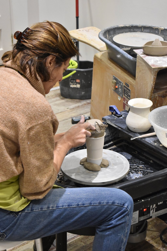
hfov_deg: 18.9
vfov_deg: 28.1
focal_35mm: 72
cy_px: 126
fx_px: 501
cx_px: 84
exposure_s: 1/60
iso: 4000
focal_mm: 48
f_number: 6.3
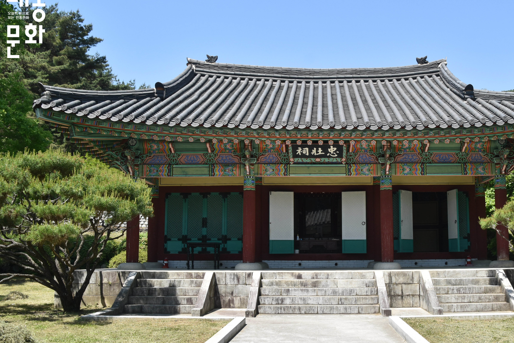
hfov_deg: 55.1
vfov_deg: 38.8
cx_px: 323
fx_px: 485
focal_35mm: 34
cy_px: 197
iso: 200
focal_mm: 18
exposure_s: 1/320
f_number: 9
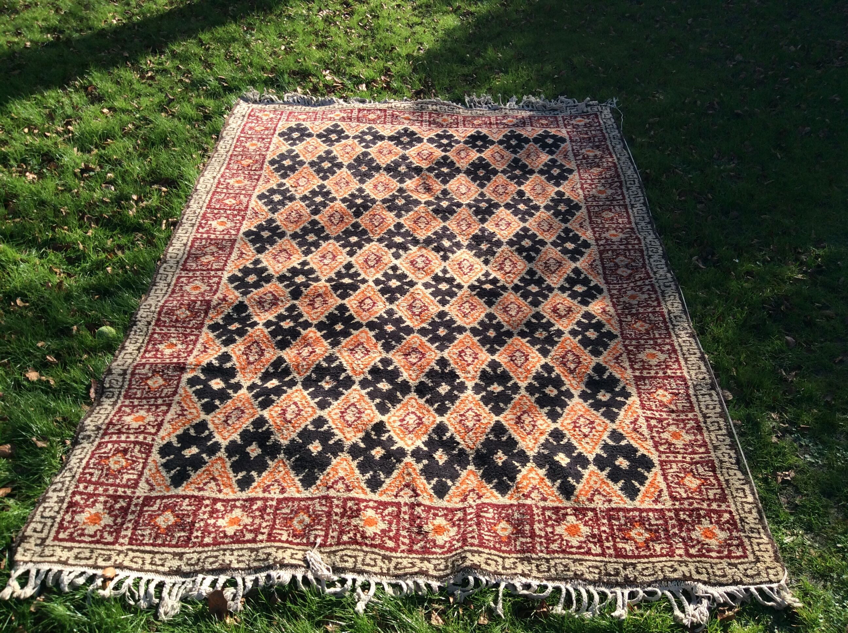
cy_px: 316
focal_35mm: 32
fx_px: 783
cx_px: 424
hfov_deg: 56.9
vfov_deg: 44.1
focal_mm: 3.3
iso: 32
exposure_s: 1/706
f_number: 2.4
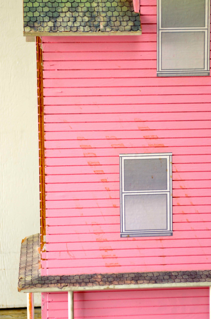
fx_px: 821
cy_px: 160
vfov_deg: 22.0
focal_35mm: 93
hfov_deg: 14.6
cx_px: 106
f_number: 4
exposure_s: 1/160
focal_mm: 62
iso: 800
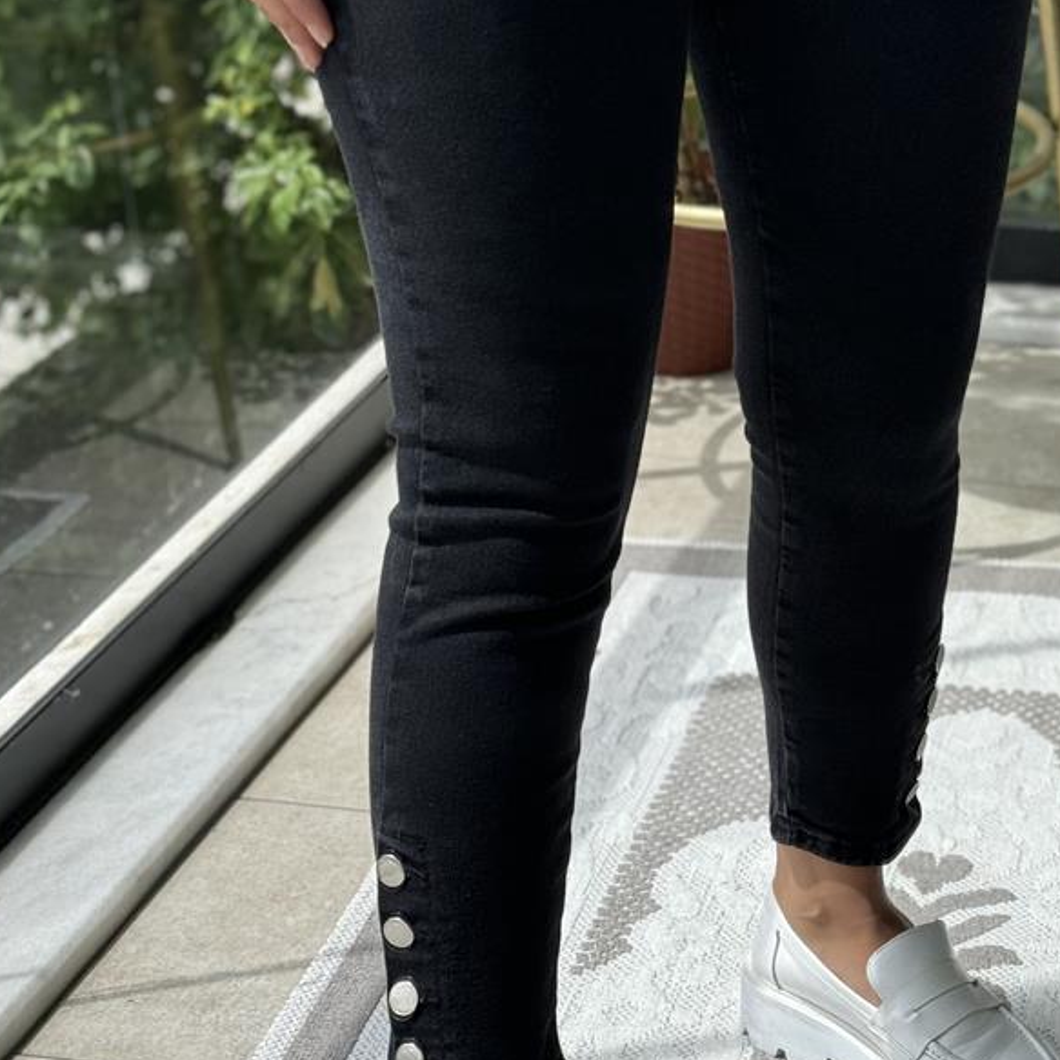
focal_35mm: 97
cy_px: 448
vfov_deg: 17.9
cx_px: 800
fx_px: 3361
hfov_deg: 17.8
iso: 64
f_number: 1.78
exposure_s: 1/639
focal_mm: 6.76
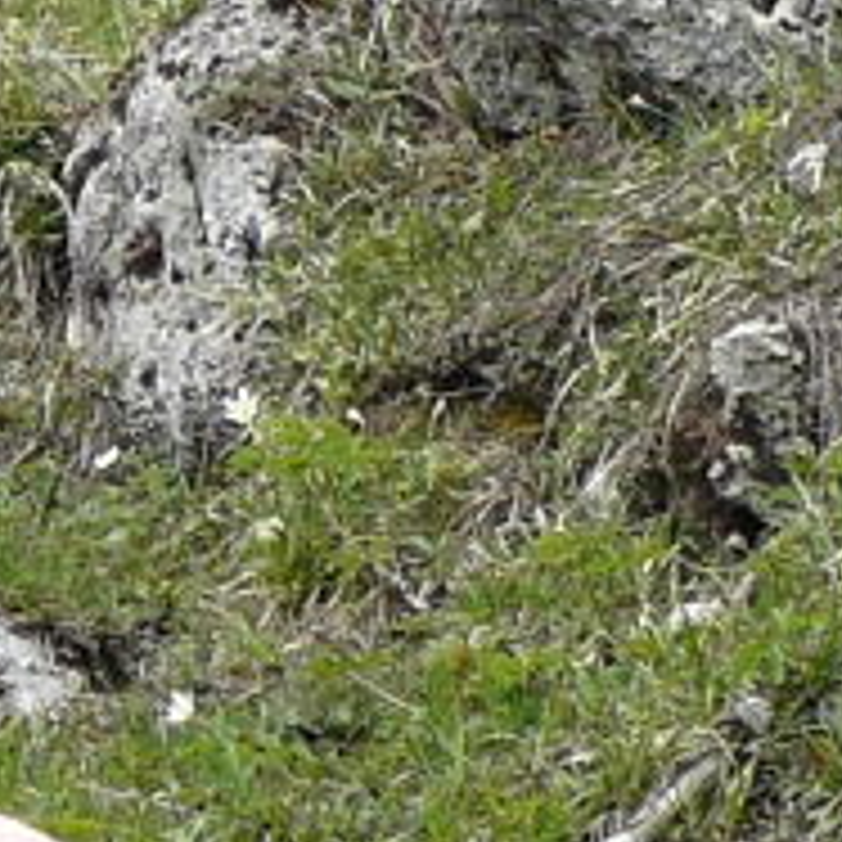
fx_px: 14200
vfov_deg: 3.4
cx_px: -1117
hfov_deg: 3.4
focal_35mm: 516
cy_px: 1310
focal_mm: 12.6
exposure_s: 1/160
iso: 100
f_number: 4
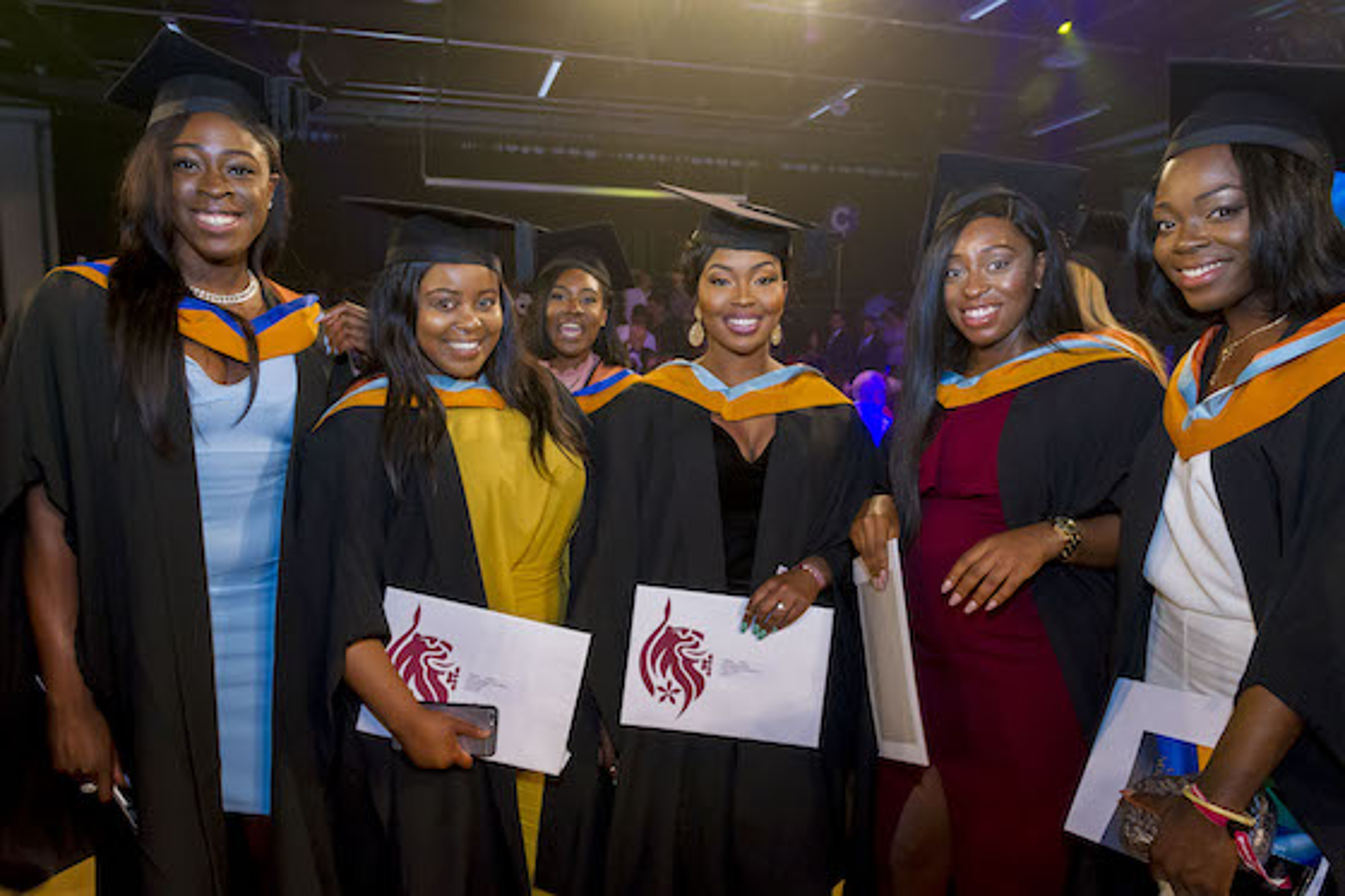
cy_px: 448
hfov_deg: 73.8
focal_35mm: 24
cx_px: 672
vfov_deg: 53.1
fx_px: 896
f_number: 5
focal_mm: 24
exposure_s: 1/250
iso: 4000
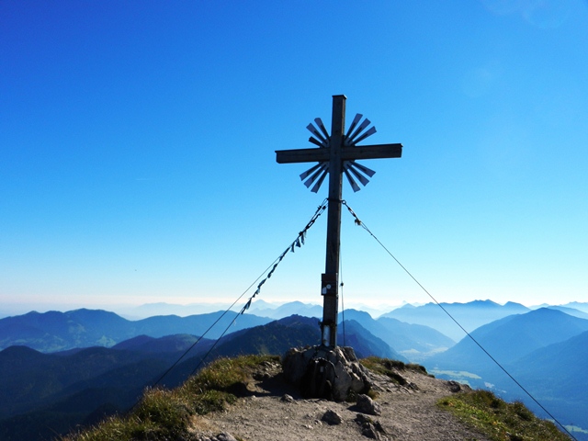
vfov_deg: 42.9
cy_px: 220
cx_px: 294
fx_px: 561
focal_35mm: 33
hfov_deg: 55.4
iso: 160
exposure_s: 1/640
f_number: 7.6
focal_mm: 5.9
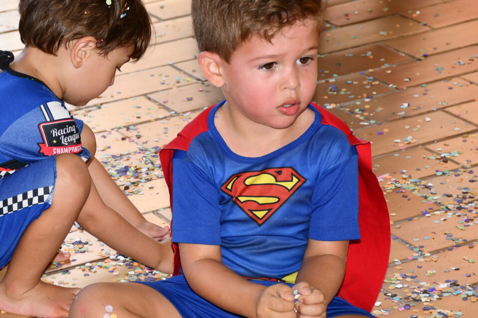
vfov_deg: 8.8
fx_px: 2071
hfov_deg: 13.1
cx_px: 96
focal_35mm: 156
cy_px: 165
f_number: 4.8
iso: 200
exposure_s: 1/200
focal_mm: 52
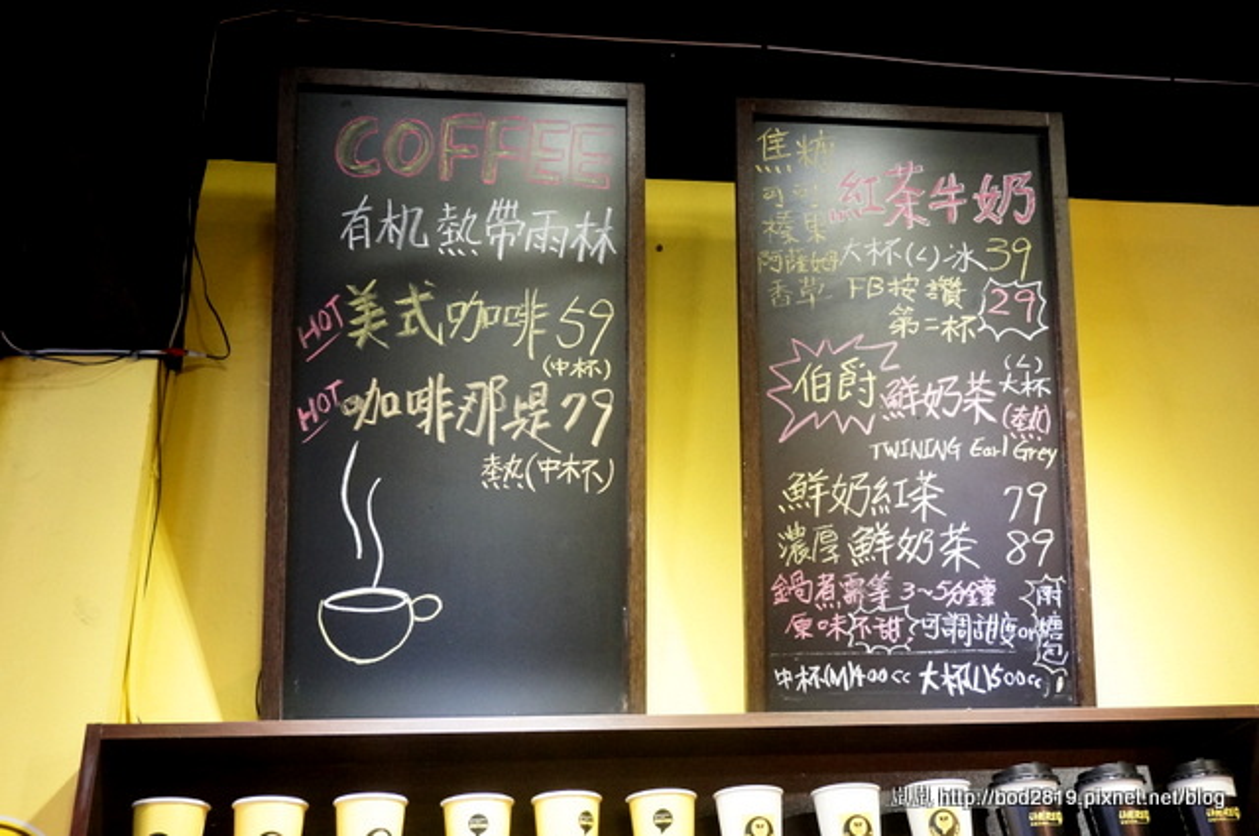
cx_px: 630
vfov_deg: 36.8
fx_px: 1257
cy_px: 418
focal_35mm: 36
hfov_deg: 53.2
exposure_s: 1/60
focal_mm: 24
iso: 3200
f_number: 4.5
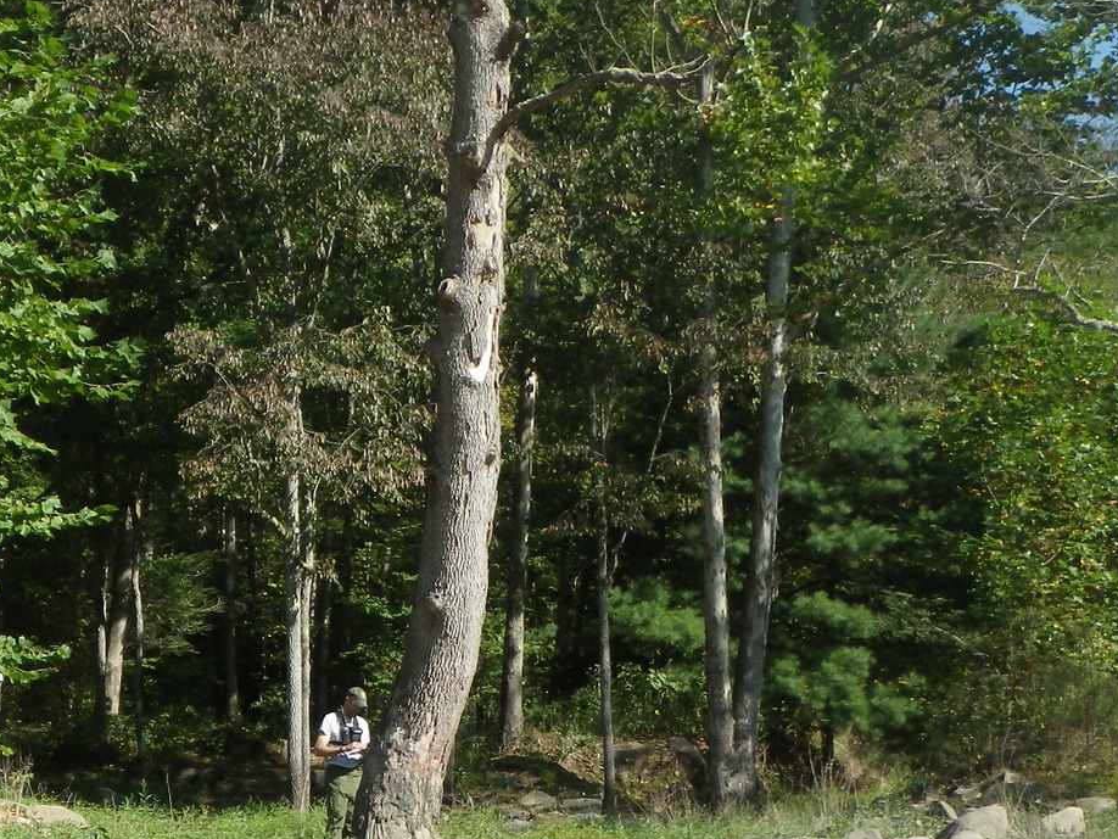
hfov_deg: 30.5
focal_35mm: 61
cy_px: 693
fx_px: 1971
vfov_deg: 23.6
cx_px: 139
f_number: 4.2
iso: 80
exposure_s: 1/320
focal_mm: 5
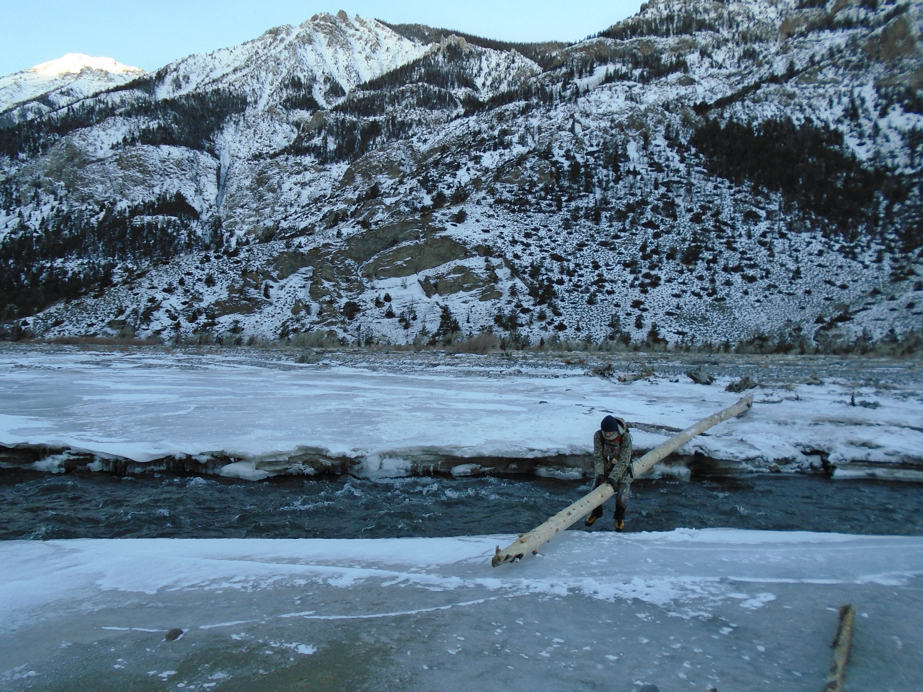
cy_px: 346
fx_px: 693
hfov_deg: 67.3
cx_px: 462
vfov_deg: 53.1
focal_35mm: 26
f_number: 3.2
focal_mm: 4.6
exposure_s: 1/125
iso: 100
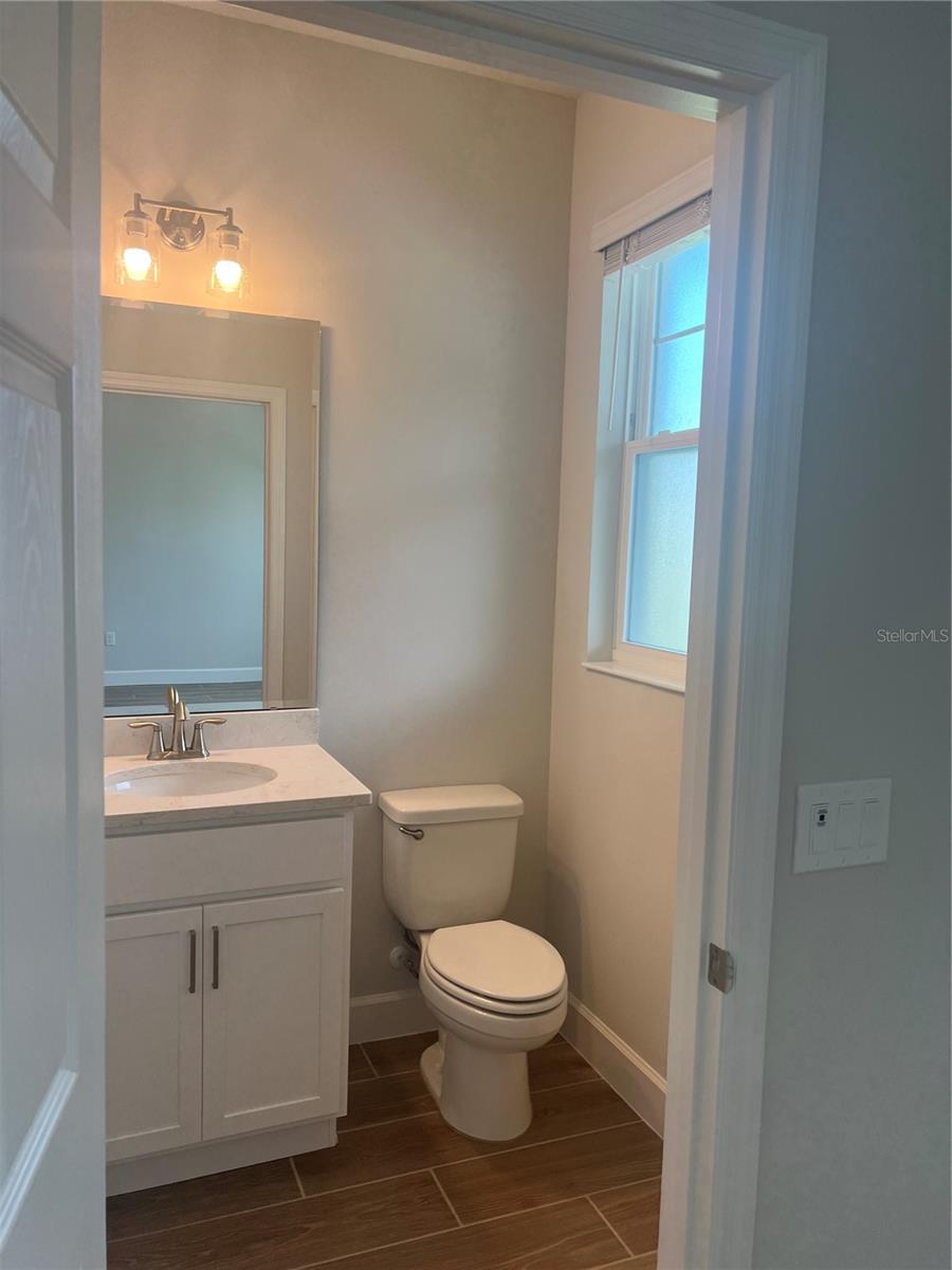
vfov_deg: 67.3
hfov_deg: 53.1
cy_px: 635
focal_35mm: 26
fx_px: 953
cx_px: 476
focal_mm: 5.7
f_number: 1.5
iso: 50
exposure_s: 1/155
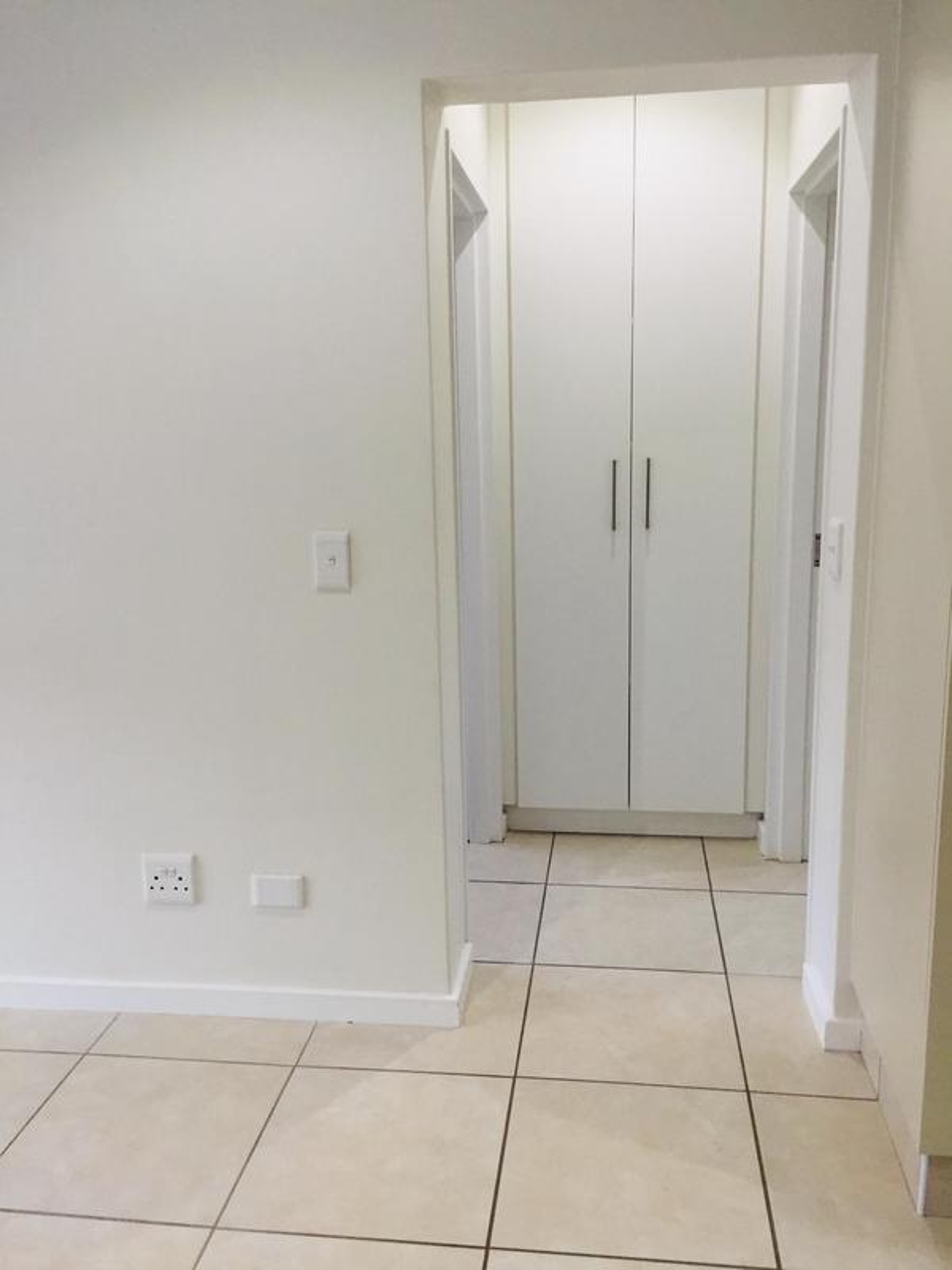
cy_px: 635
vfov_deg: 61.7
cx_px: 476
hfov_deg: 48.2
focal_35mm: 29
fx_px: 1063
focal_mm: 4.15
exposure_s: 1/33
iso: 64
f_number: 2.2
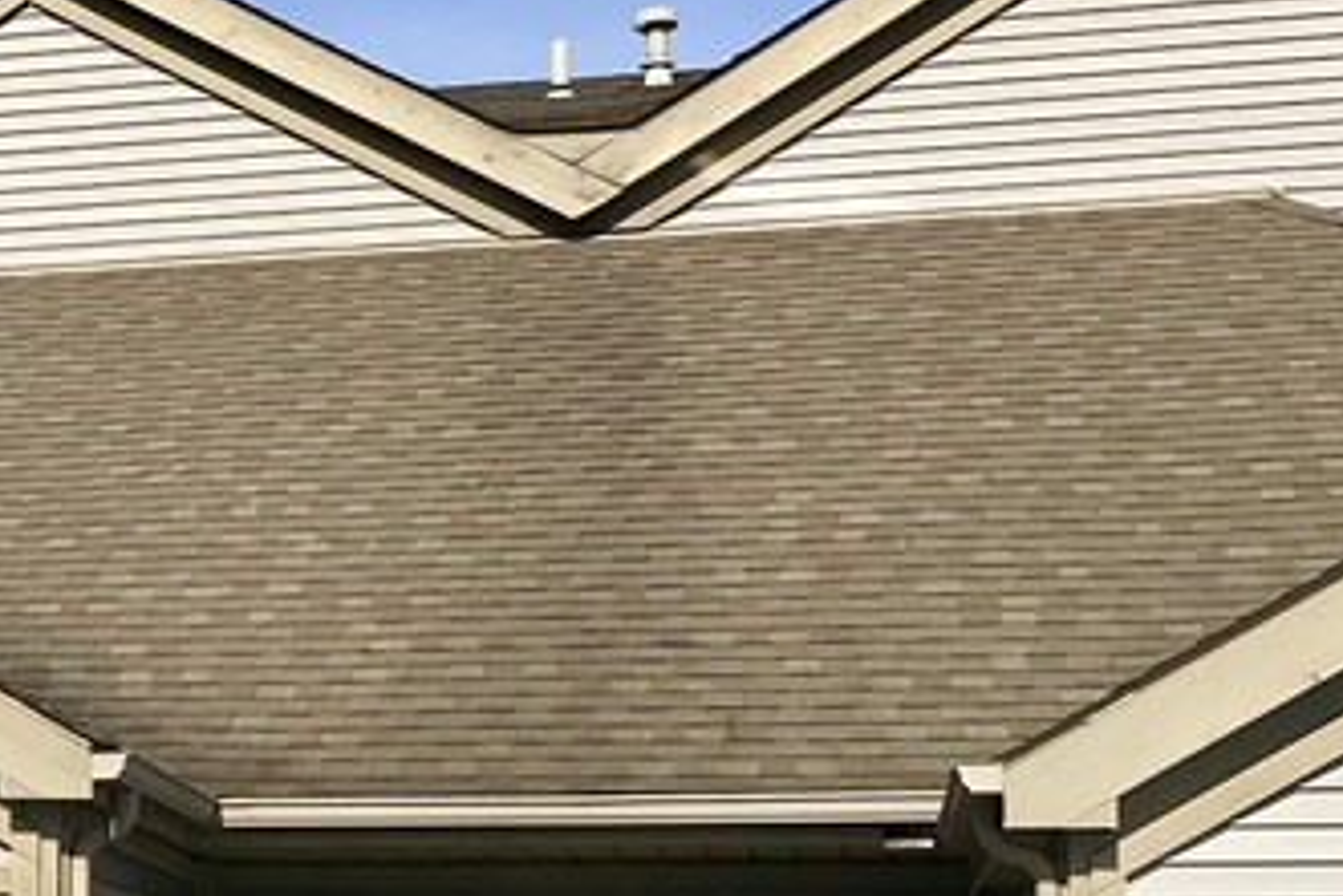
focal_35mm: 90
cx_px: -199
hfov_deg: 21.3
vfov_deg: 15.1
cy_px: 718
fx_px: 3359
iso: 20
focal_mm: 3.99
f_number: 1.8
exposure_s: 1/3690
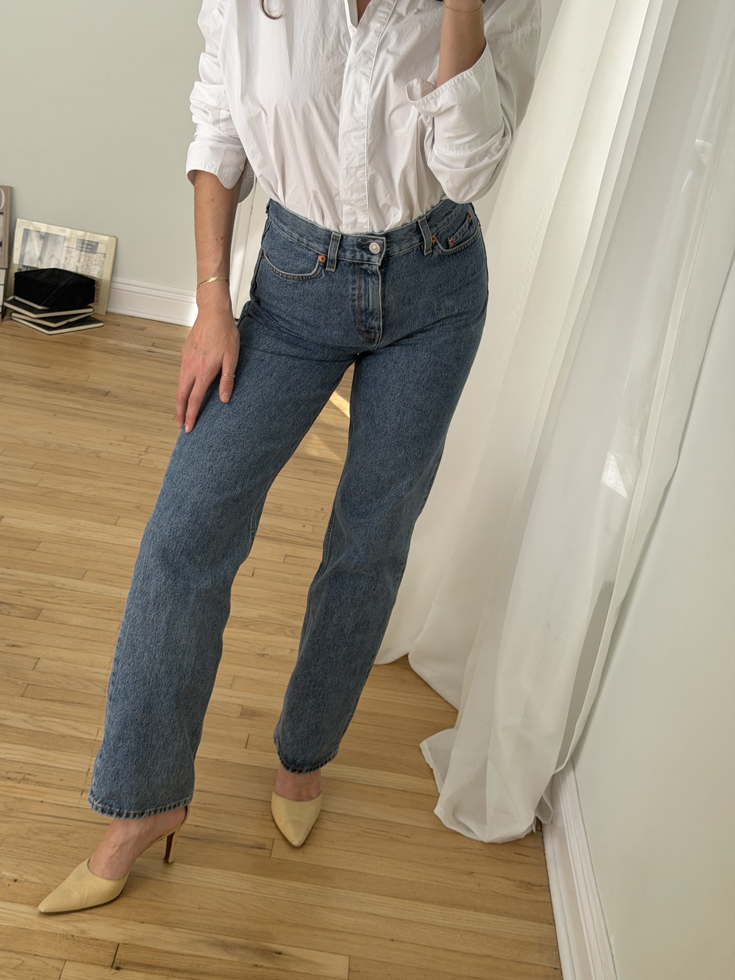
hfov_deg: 30.3
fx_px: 1359
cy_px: 490
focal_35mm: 48
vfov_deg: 39.7
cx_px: 368
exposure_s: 1/641
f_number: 1.78
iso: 64
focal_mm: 6.76
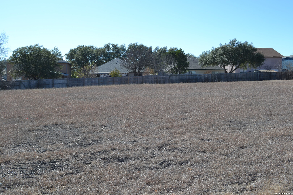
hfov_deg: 53.1
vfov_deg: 36.9
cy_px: 98
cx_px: 146
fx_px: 293
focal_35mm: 36
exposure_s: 1/200
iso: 100
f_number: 7.1
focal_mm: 24
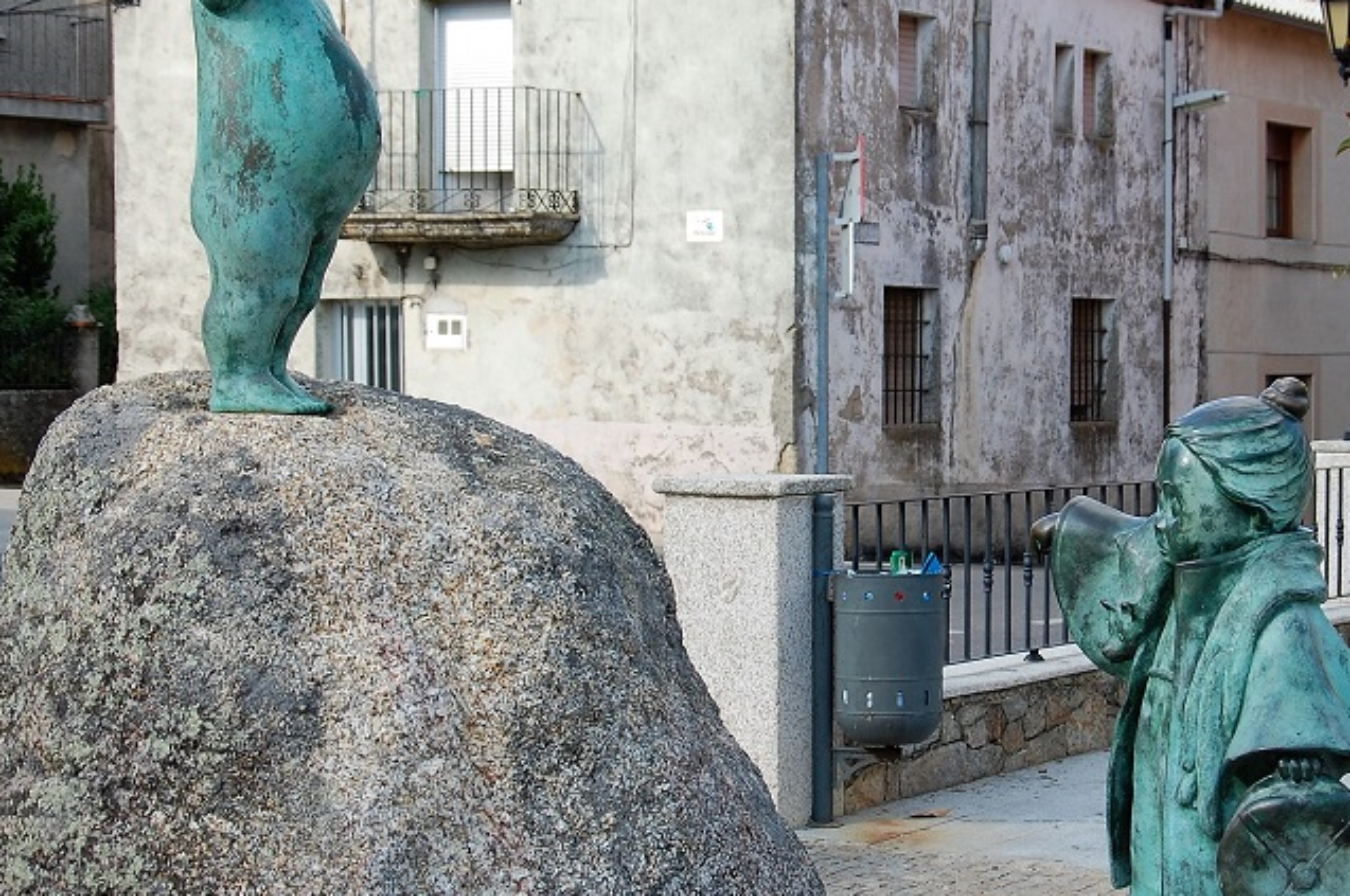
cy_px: 393
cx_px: 935
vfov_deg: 16.0
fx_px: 3183
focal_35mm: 85
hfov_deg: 23.8
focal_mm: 38
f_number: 7.1
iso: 200
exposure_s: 1/200
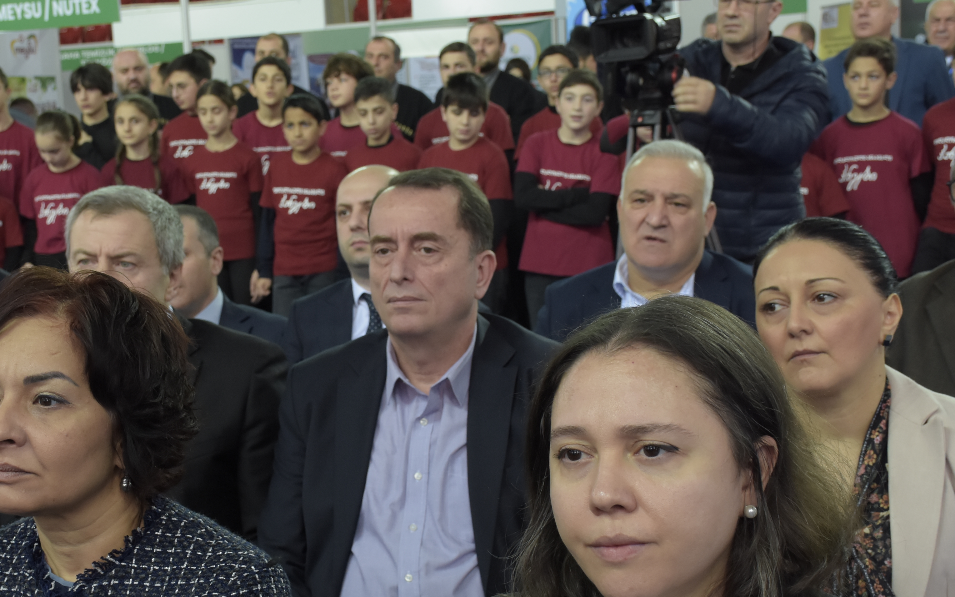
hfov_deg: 33.5
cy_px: 380
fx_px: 1581
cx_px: 377
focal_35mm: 61
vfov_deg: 21.3
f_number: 6.3
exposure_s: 1/125
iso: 1000
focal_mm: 27
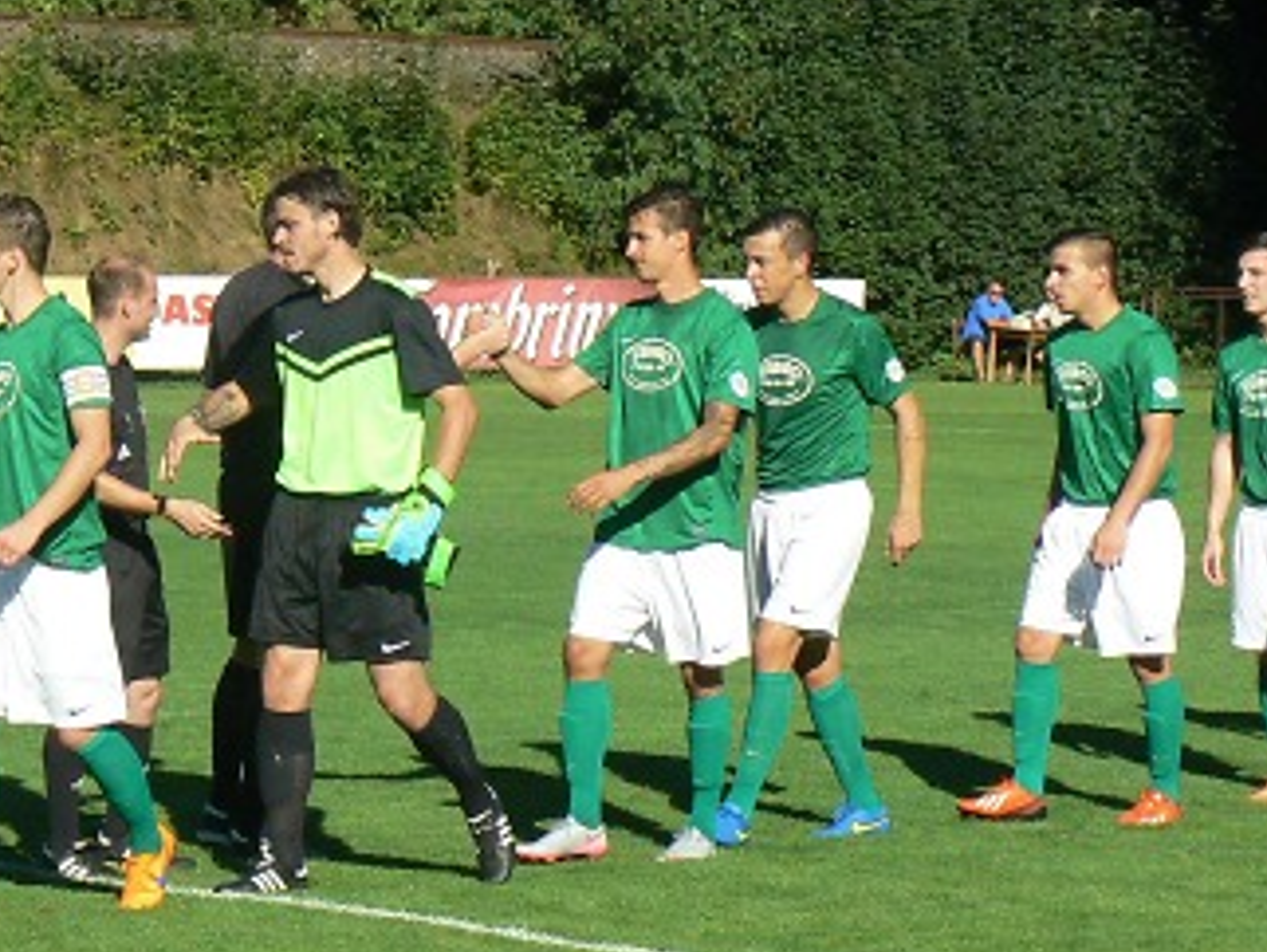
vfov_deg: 10.7
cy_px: 507
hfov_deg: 14.2
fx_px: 5091
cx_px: 543
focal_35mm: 139
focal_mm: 18.6
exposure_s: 1/1300
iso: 100
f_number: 4
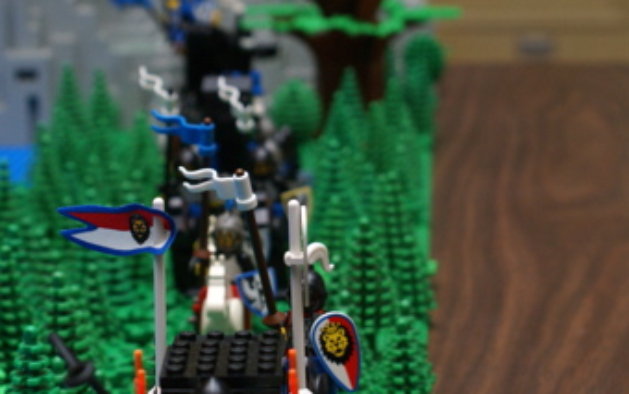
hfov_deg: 18.1
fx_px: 1973
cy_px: 172
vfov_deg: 11.4
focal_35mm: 115
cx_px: 232
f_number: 5.6
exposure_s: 1/60
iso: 400
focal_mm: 40
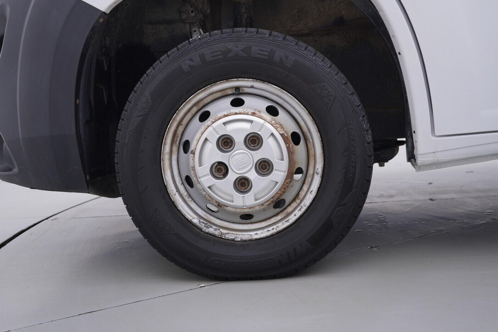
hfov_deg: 51.9
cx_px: 244
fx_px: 512
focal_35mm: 37
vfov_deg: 35.9
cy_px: 162
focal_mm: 24
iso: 125
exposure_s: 1/60
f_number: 3.5
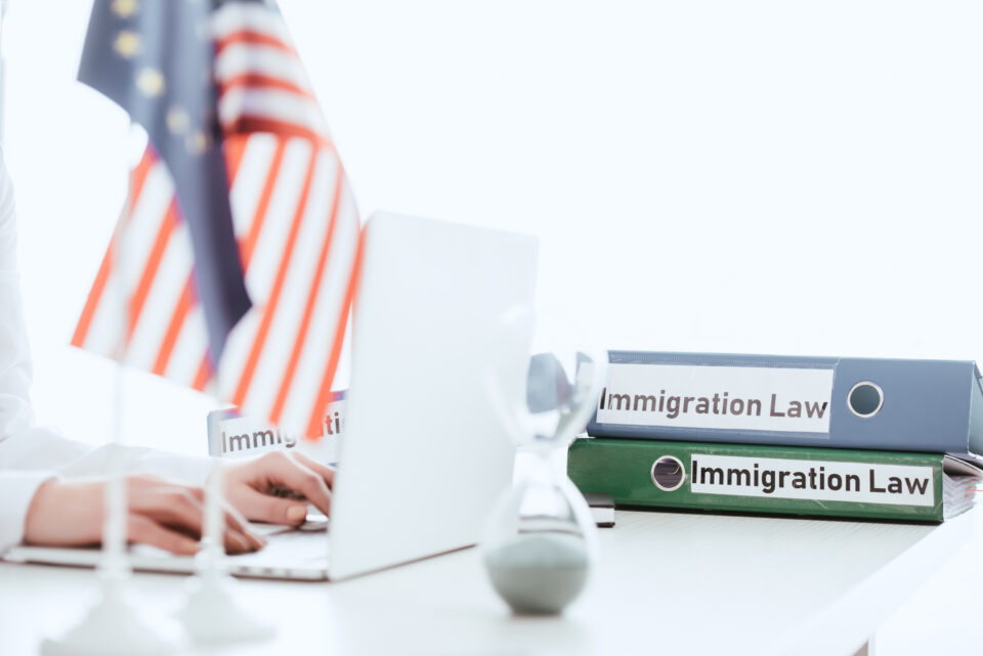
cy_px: 328
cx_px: 492
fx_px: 2049
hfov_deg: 27.0
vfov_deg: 18.2
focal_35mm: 75
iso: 125
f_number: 4.5
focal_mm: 75
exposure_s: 1/200
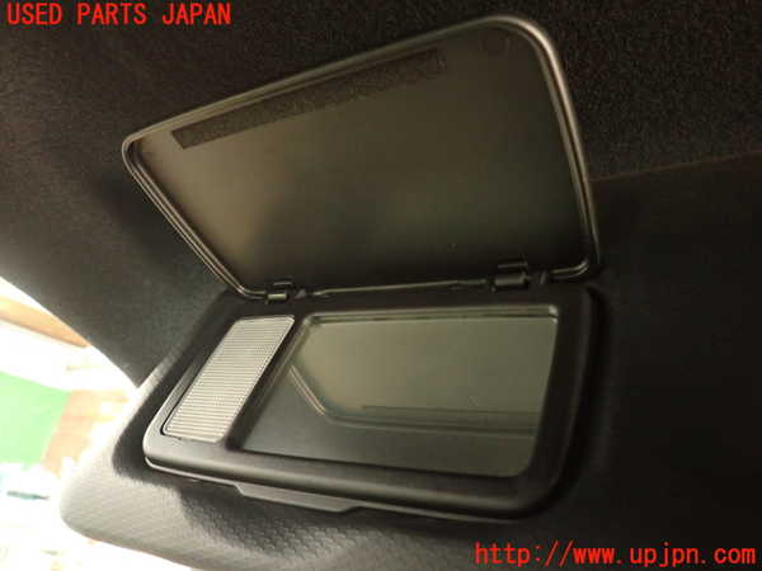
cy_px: 286
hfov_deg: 69.4
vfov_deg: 54.9
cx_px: 381
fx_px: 550
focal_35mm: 25
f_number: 2
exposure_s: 1/30
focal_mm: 4.5
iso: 640
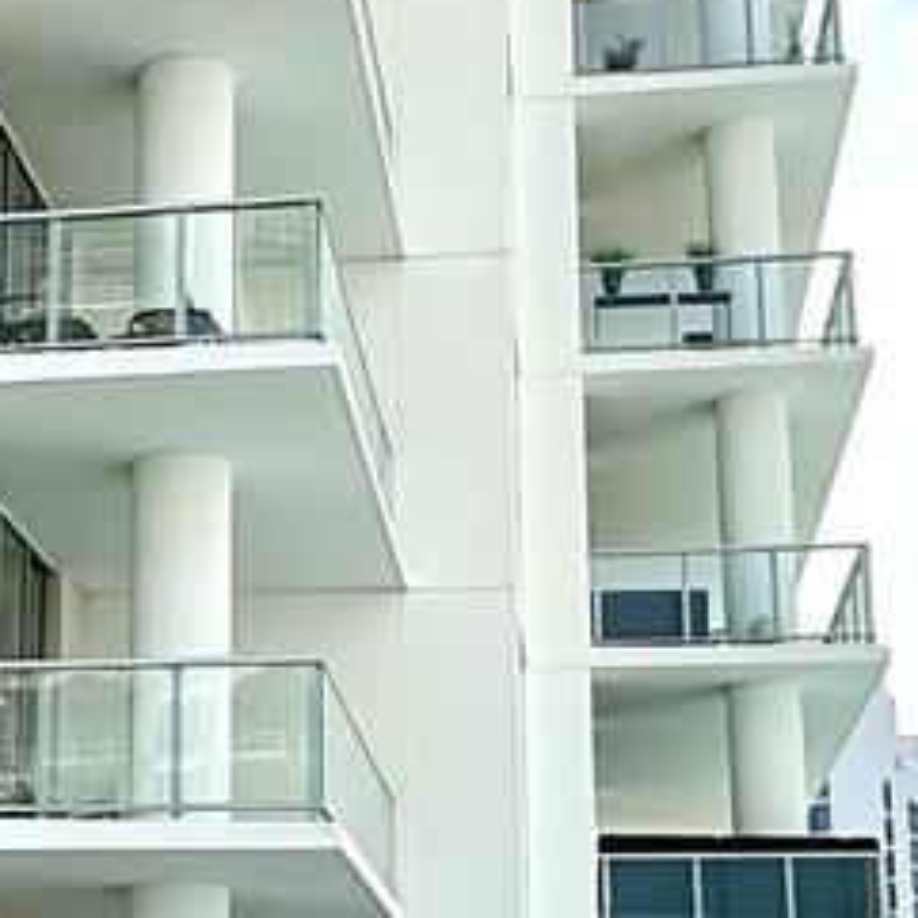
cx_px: 42
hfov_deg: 20.6
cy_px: 583
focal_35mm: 82
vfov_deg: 21.1
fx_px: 2460
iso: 64
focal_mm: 2.22
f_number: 2.2
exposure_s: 1/3289
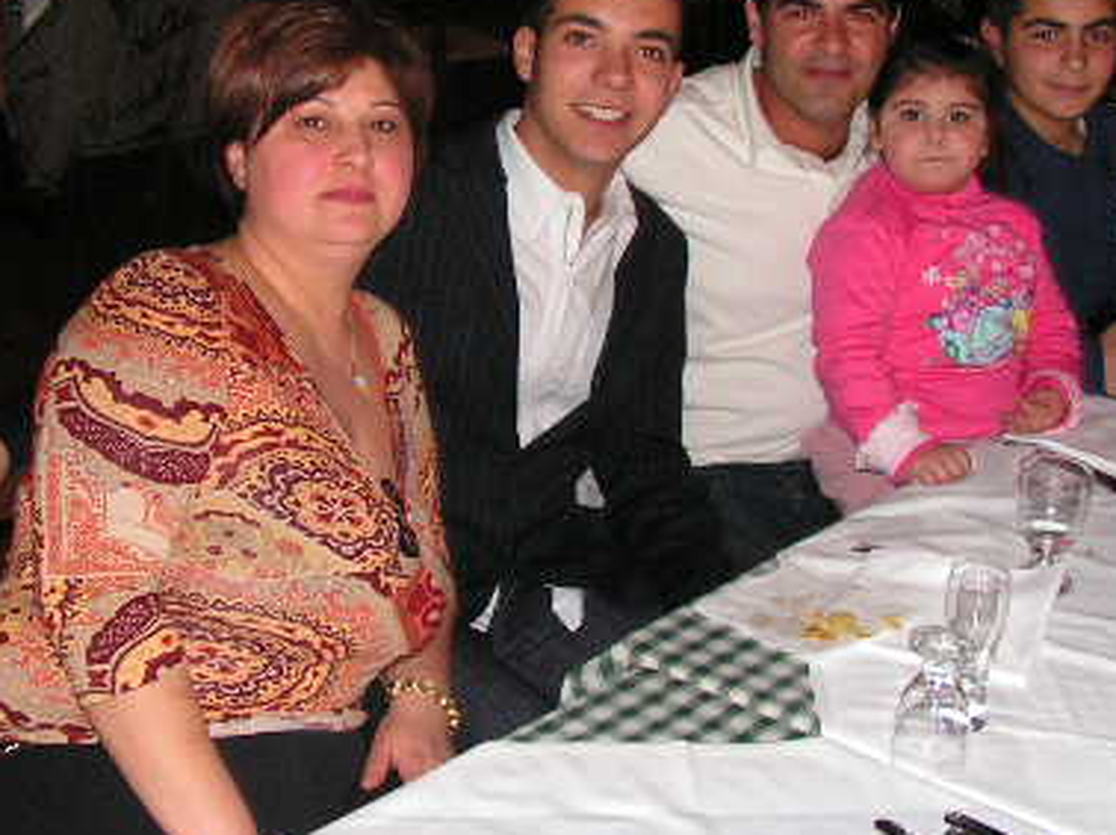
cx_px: 588
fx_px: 1965
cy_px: 333
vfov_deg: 24.0
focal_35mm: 61
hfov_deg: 31.7
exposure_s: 1/40
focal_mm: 6
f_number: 3.2
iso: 200
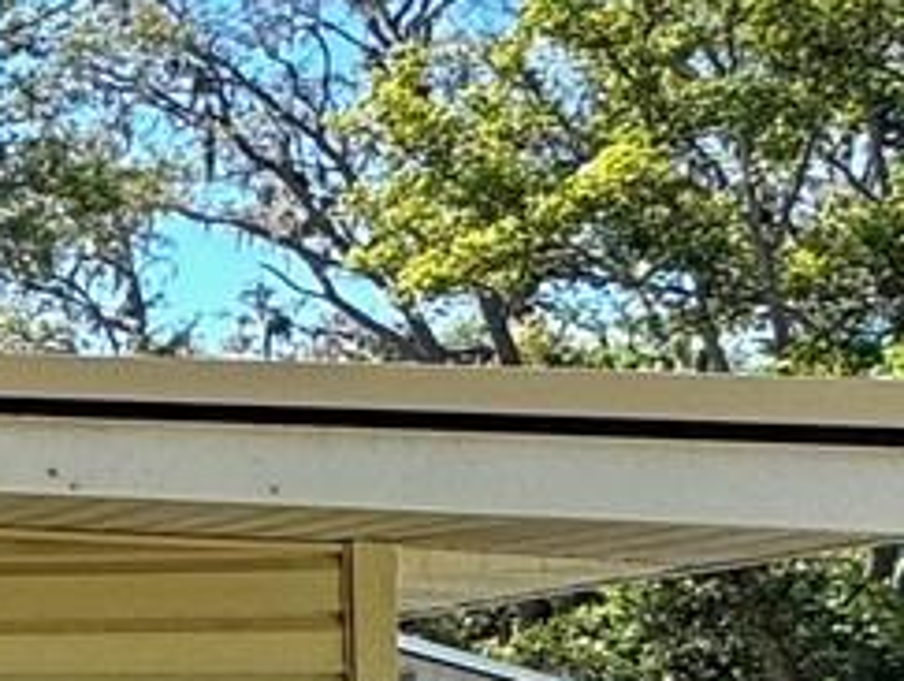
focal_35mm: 92
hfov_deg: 12.6
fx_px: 2406
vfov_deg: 15.8
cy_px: 707
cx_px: -1592
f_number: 2.2
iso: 40
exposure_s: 1/476
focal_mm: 2.22
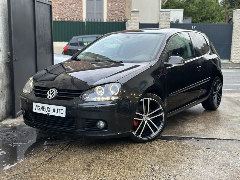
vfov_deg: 30.3
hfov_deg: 39.7
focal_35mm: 48
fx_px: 333
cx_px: 120
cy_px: 90
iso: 160
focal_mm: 6.86
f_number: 1.78
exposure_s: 1/50
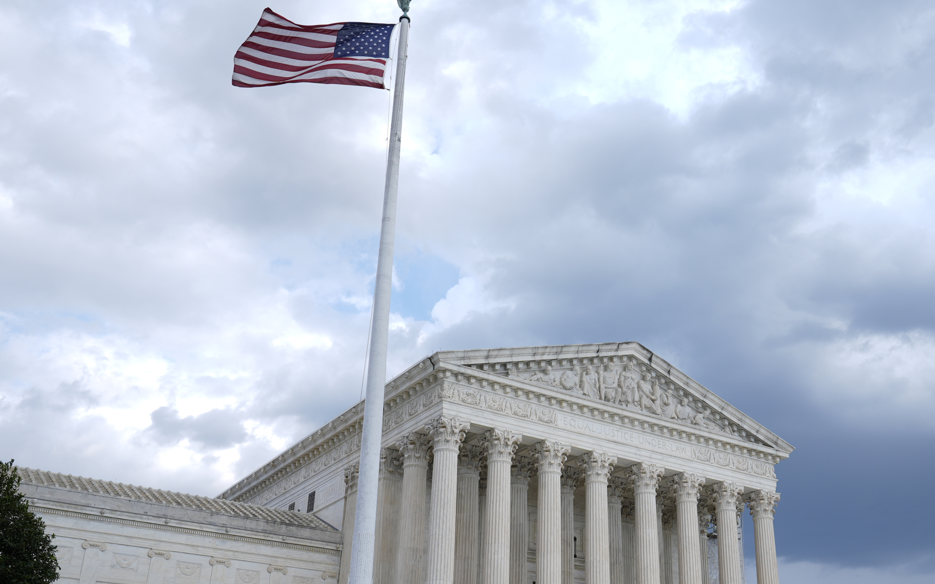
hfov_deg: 51.0
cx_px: 590
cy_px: 347
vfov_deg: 33.5
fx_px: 968
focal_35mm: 38
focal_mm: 28
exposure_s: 1/640
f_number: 5.6
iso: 200
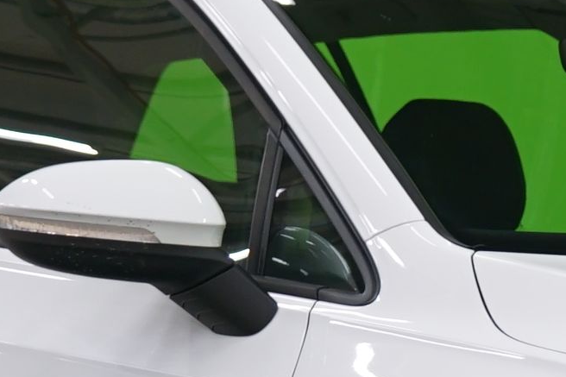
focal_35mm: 312
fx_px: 4904
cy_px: 334
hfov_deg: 6.6
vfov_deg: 4.4
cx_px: 631
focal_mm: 52
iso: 400
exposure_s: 1/10
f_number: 5
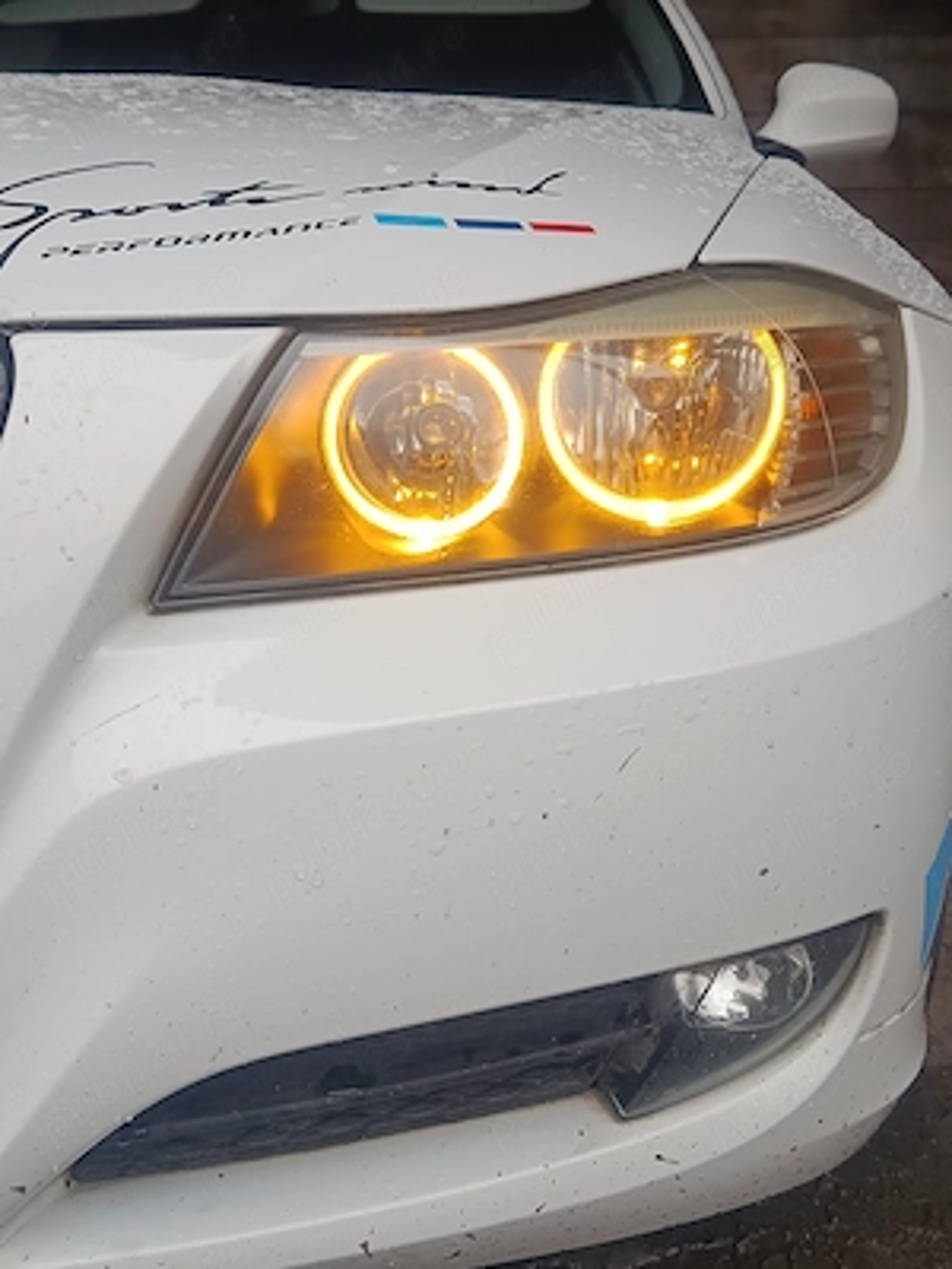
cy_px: 634
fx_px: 1320
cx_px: 476
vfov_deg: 51.4
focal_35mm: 36
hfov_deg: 39.7
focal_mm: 5.24
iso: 473
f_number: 1.7
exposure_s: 1/100
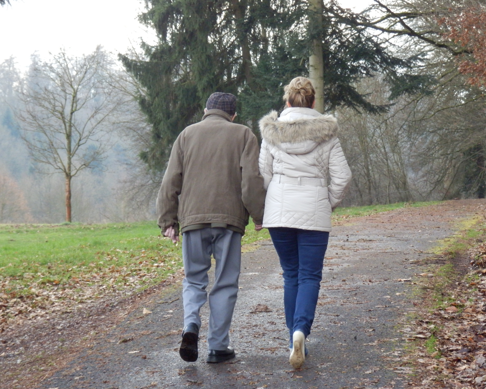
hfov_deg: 13.2
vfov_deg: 10.6
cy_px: 195
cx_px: 253
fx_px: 2100
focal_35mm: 146
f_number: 5.4
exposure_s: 1/160
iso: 500
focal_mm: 25.1
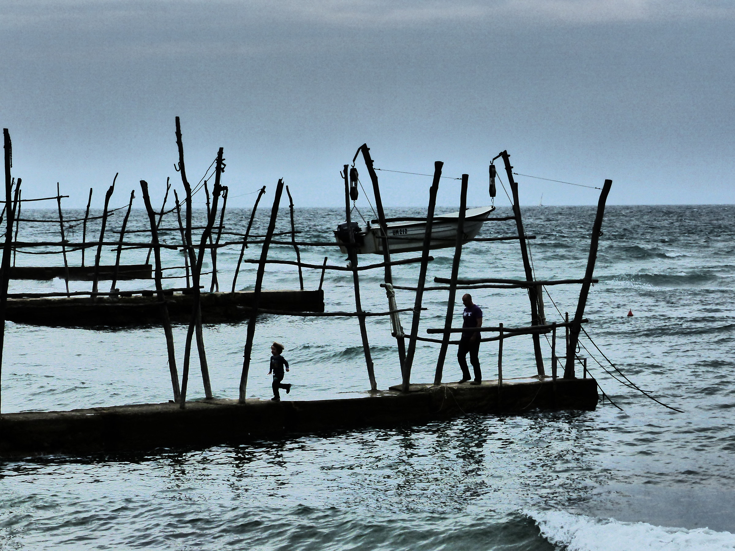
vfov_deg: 13.2
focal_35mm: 112
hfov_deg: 17.6
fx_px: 2378
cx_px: 368
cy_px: 276
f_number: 8
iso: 160
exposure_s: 1/800
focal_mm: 20.1
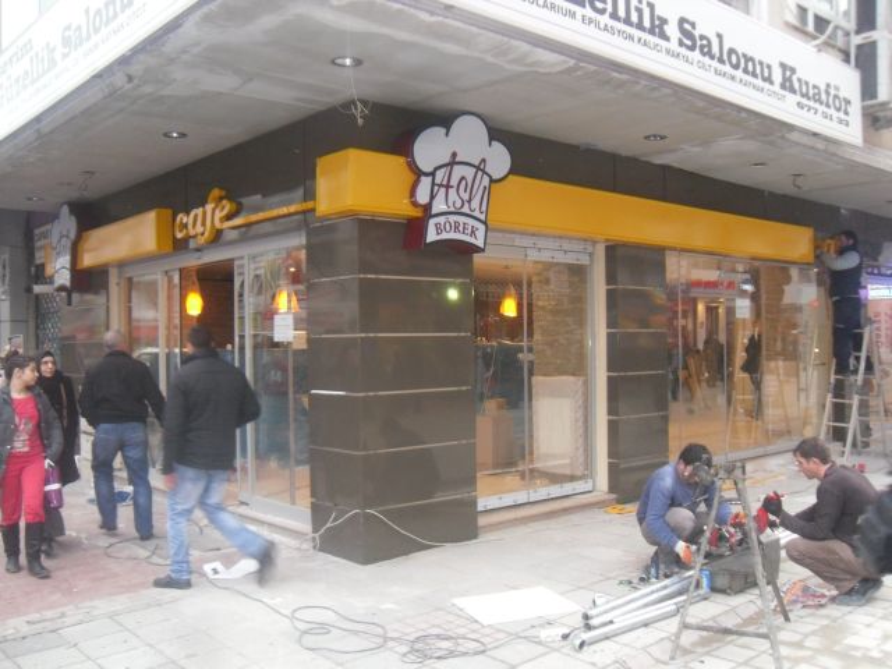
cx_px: 446
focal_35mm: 34
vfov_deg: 41.8
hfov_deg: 54.0
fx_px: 876
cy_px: 334
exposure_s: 1/45
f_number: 2.8
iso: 400
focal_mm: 6
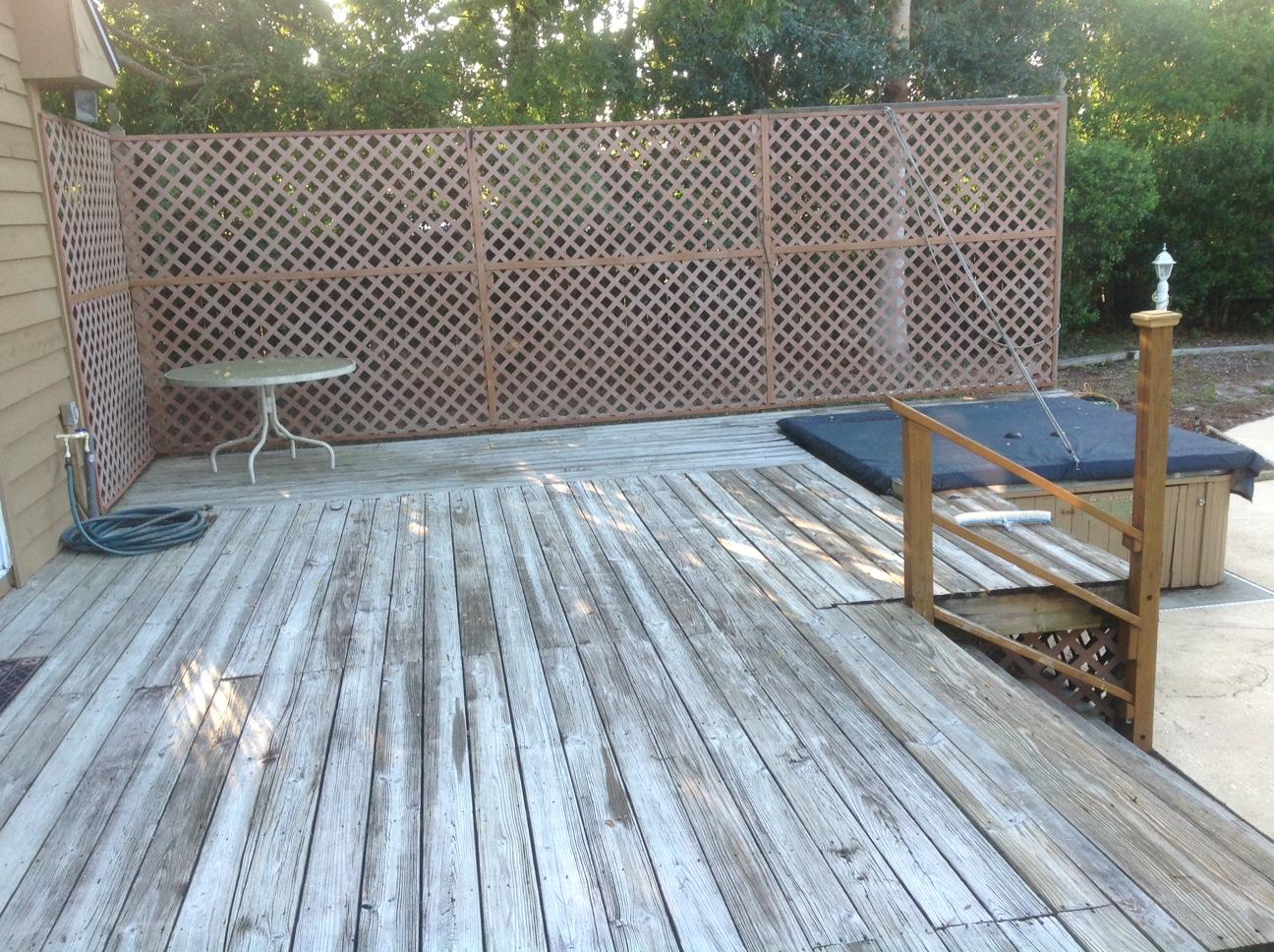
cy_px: 476
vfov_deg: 40.6
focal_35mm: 35
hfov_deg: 52.7
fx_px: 1286
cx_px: 637
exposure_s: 1/120
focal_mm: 4.28
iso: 64
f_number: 2.4
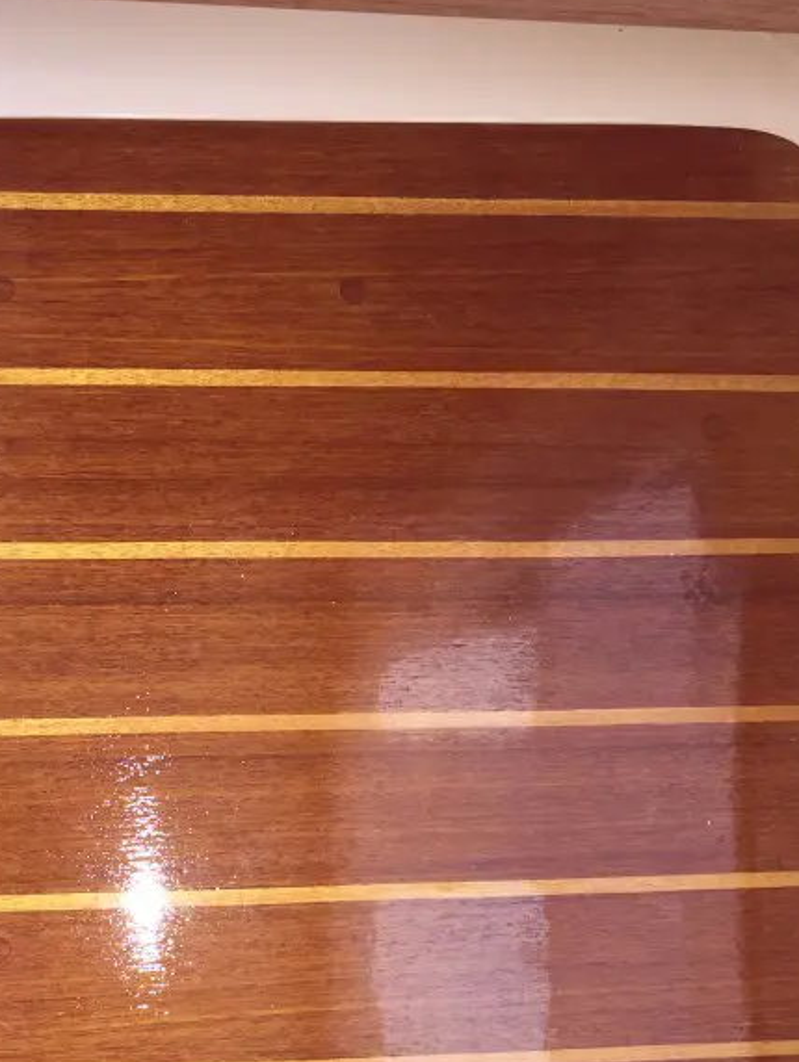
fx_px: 1659
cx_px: 373
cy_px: 887
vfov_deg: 34.2
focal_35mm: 54
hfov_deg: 27.1
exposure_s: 1/36
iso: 32
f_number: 2.2
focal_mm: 4.15
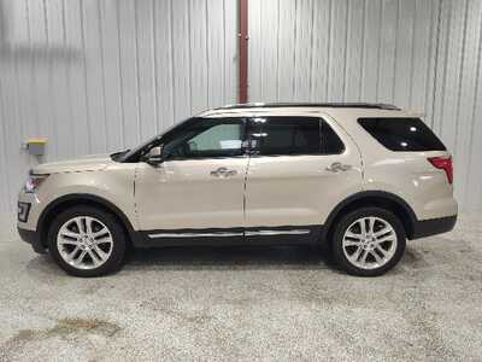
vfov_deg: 58.9
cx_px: 241
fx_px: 320
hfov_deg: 73.9
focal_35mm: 23
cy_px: 181
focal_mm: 5.56
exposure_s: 1/120
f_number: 1.8
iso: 107
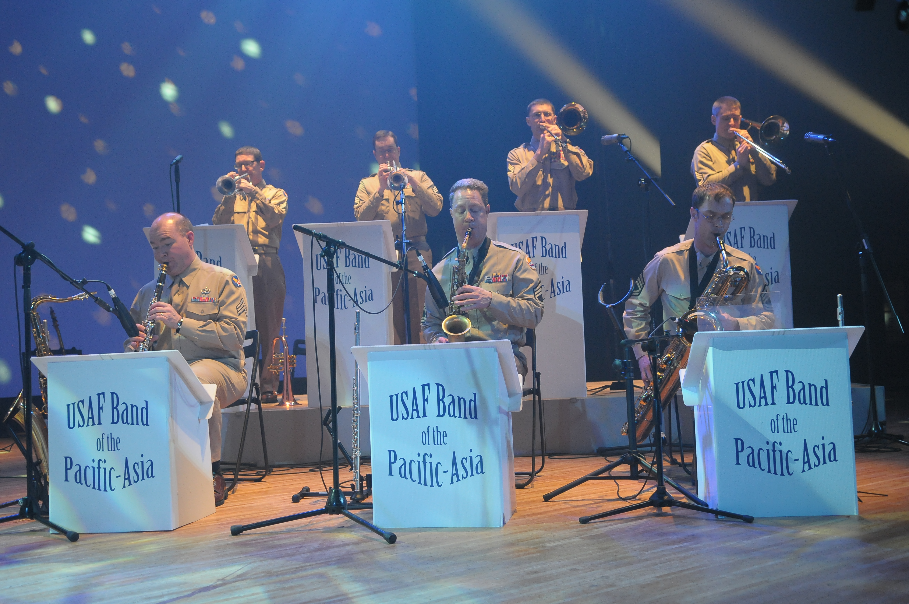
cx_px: 454
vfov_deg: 36.8
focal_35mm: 36
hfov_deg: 53.2
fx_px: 908
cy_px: 302
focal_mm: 24
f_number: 2.8
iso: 1000
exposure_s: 1/125
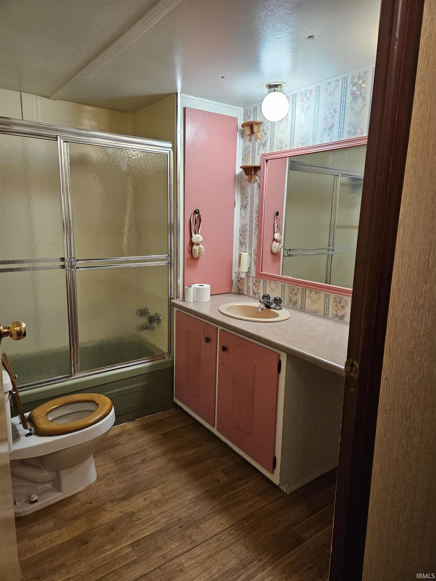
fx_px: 386
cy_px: 290
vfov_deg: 73.9
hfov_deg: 58.9
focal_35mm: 23
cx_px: 218
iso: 320
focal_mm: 5.4
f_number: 1.8
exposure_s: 1/120
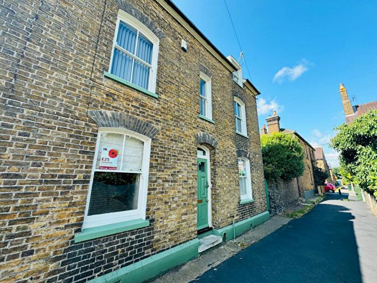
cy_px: 142
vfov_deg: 85.7
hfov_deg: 102.1
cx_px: 188
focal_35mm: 14
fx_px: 152
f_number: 2.2
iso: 40
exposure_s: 1/414
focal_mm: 2.22
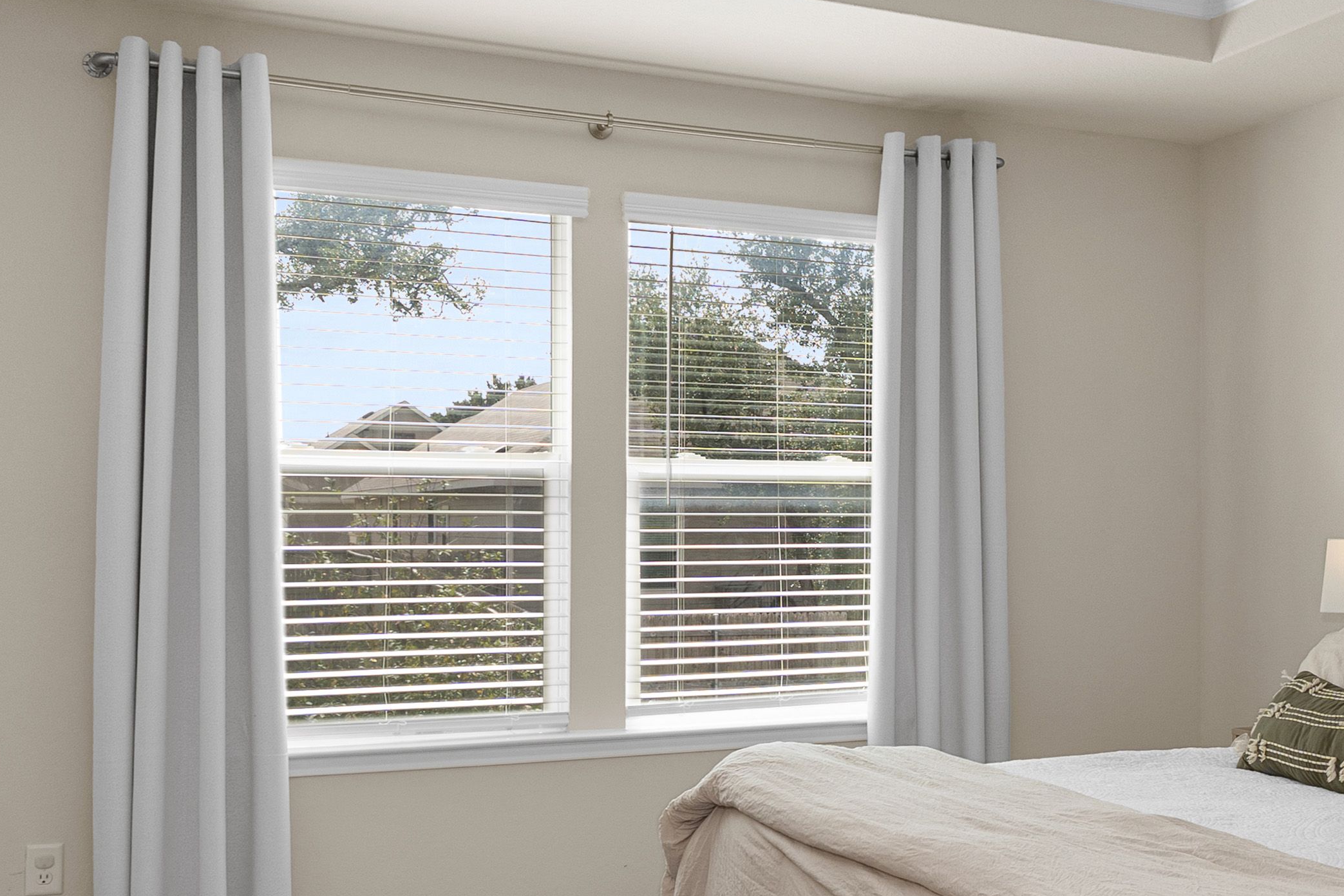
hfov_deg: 40.8
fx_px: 1717
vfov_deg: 29.2
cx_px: 1098
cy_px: 540
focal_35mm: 46
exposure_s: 1/160
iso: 320
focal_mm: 16
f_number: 7.1
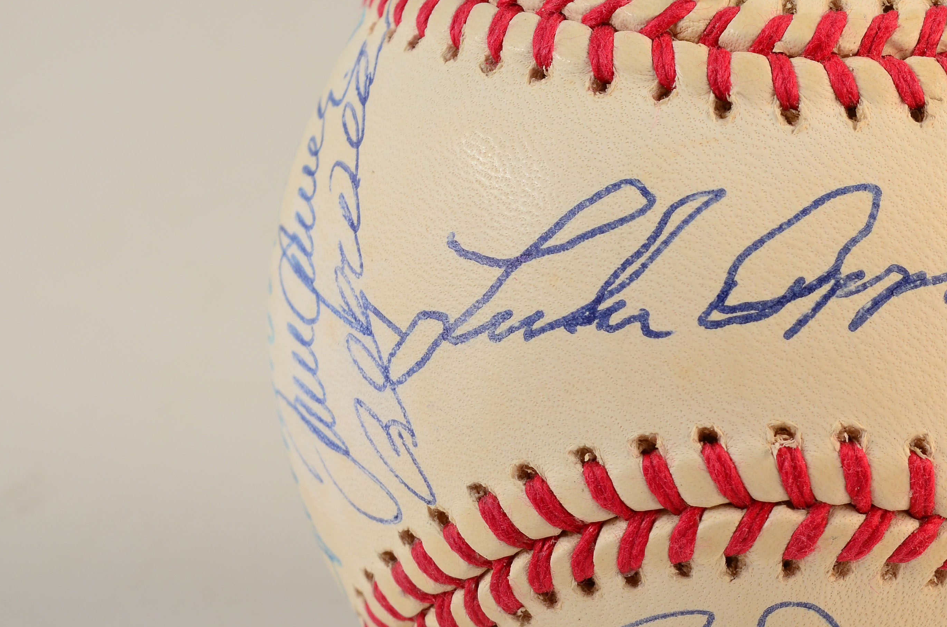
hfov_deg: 13.8
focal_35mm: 148
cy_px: 348
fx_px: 3883
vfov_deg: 9.2
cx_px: 803
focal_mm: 55
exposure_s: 1/160
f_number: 14
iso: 200
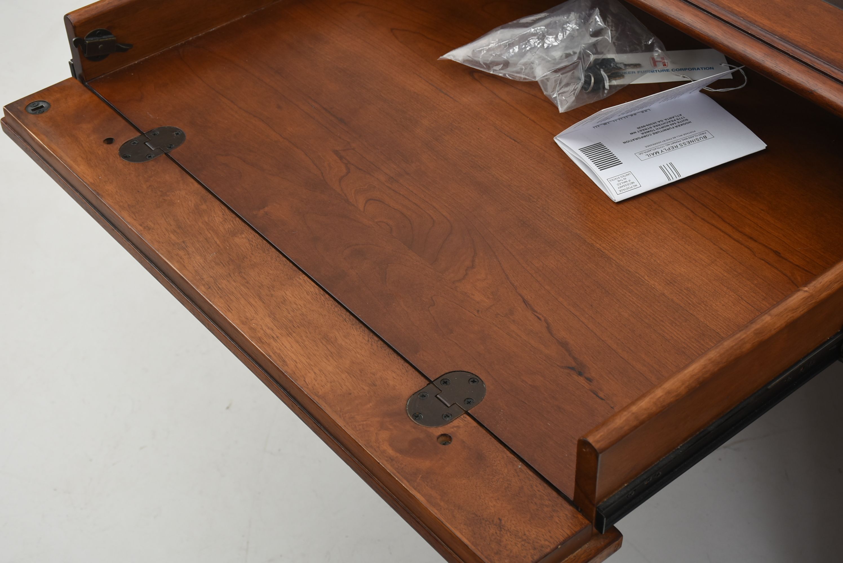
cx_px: 422
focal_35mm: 57
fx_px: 1336
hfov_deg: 35.0
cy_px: 282
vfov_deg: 23.8
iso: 200
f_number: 8
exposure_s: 1/160
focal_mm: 38
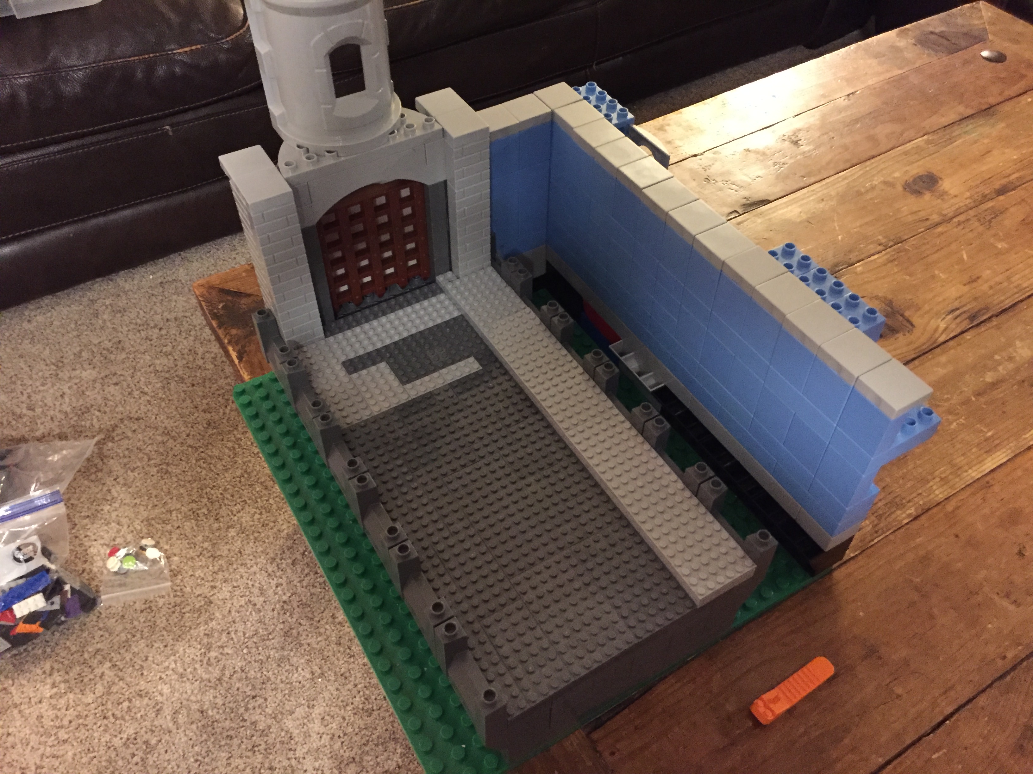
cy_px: 387
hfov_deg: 61.7
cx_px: 516
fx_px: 865
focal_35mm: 29
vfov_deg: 48.2
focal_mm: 4.15
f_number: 2.2
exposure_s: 1/15
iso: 400
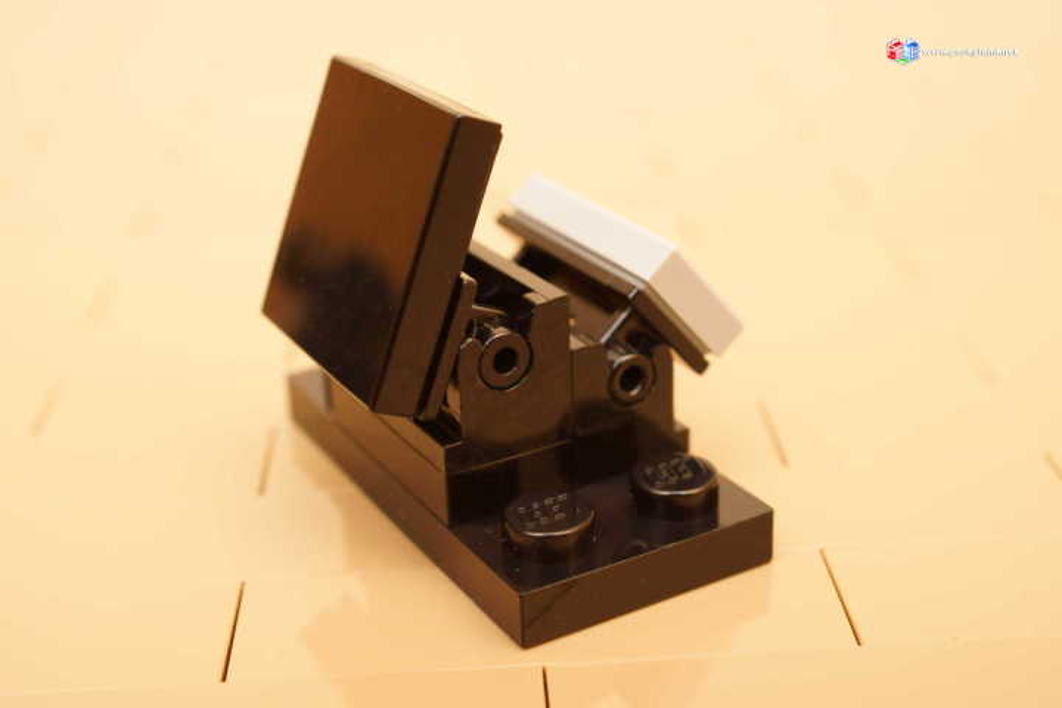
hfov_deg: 43.6
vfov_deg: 29.9
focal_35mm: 45
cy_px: 354
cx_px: 531
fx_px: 1327
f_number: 10
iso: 640
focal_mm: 30
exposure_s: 1/60
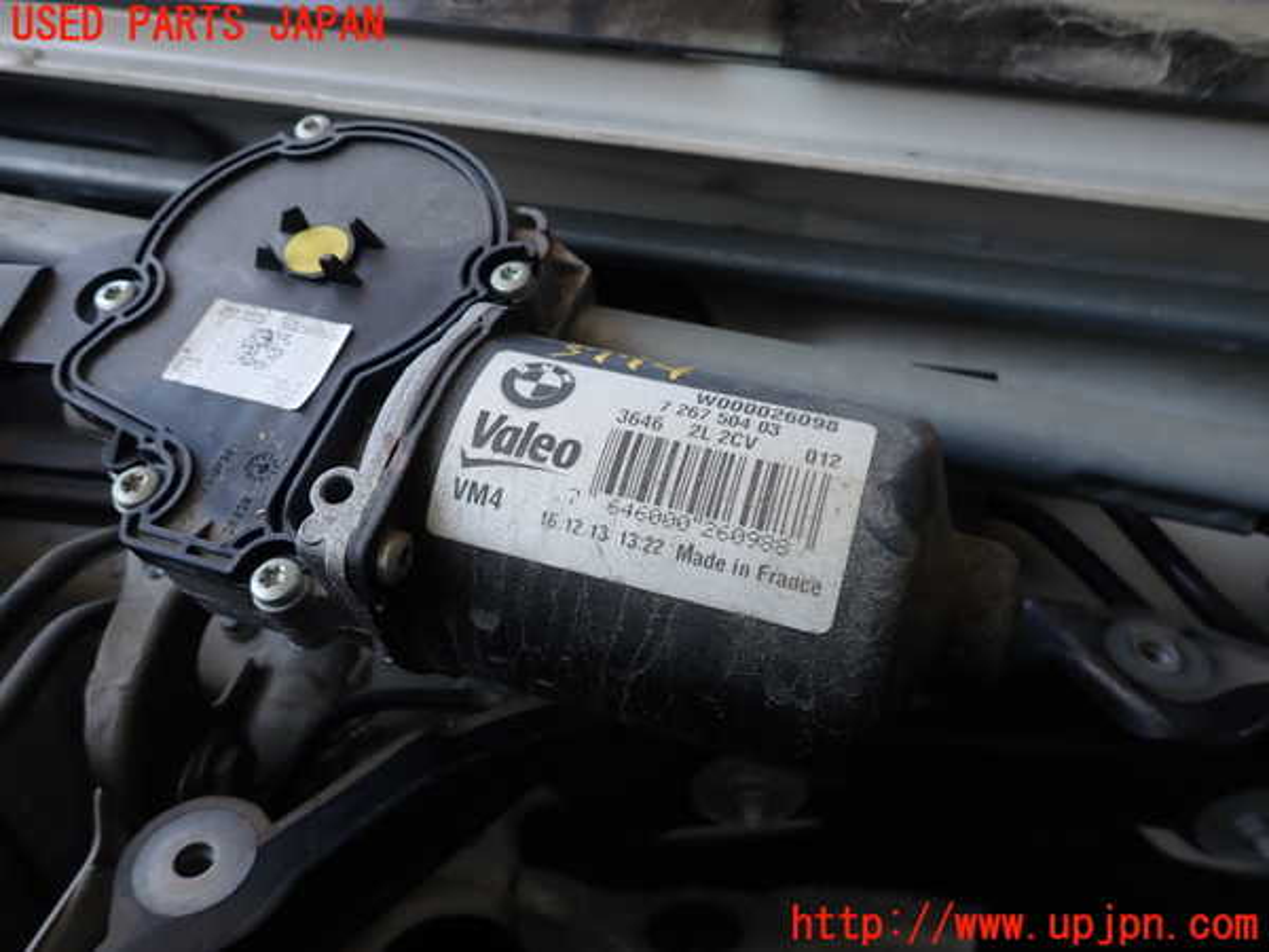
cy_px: 476
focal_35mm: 25
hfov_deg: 69.4
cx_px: 634
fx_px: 916
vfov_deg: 54.9
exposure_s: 1/125
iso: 100
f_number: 2.8
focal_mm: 4.5
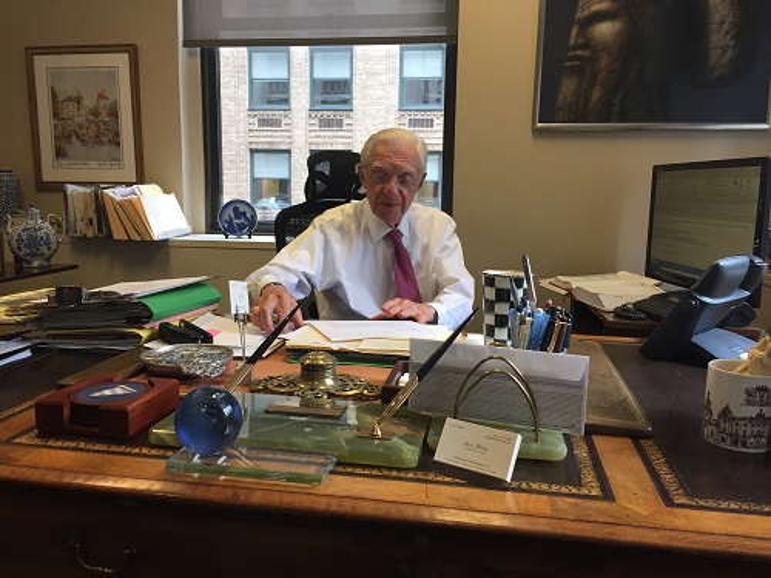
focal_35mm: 29
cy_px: 289
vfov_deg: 48.2
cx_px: 386
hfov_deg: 61.7
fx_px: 646
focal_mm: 4.15
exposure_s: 1/30
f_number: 2.2
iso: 32
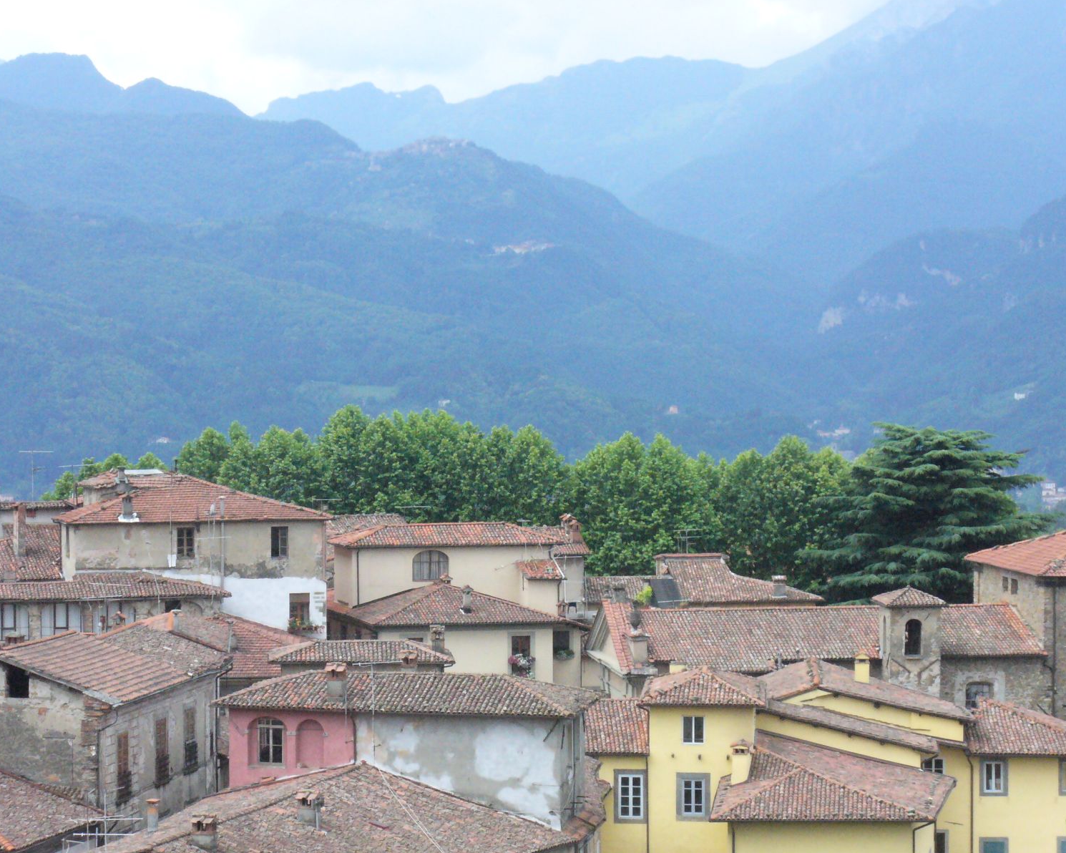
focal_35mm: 109
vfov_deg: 14.1
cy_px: 425
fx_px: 3439
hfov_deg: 17.6
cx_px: 519
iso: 400
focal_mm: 17.2
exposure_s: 1/640
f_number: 7
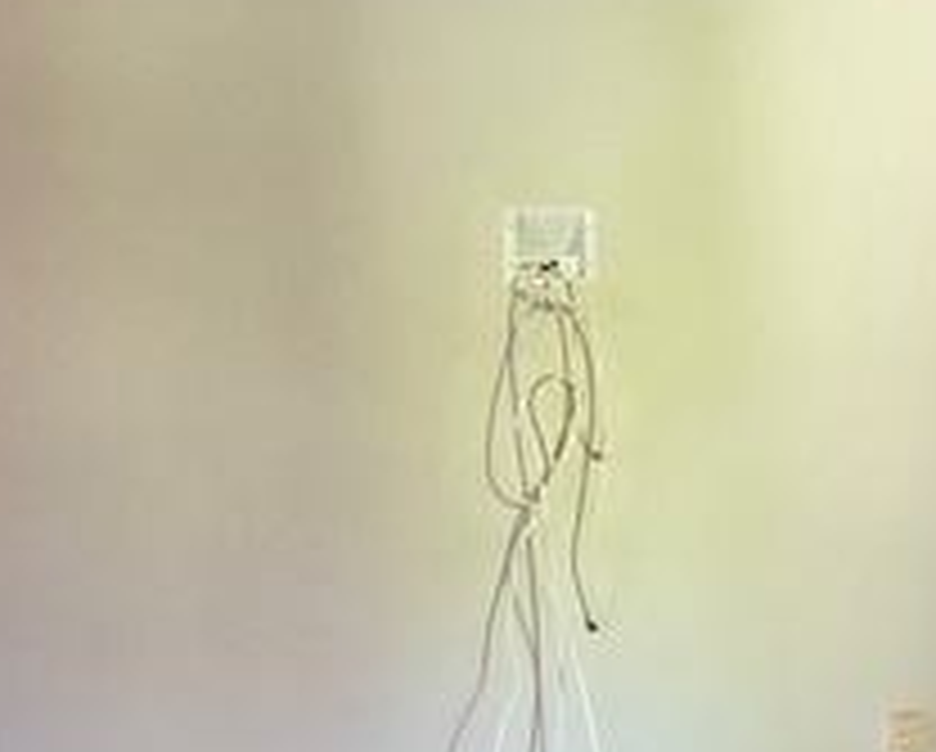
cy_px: 441
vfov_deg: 18.3
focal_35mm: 84
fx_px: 2330
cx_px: 1269
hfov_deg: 20.4
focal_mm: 3.99
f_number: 1.8
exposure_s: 1/11
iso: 100
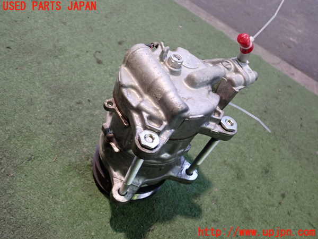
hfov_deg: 60.0
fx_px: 276
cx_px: 159
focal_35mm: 30
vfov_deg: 46.8
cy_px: 120
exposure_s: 1/30
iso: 400
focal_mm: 5.4
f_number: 2.3
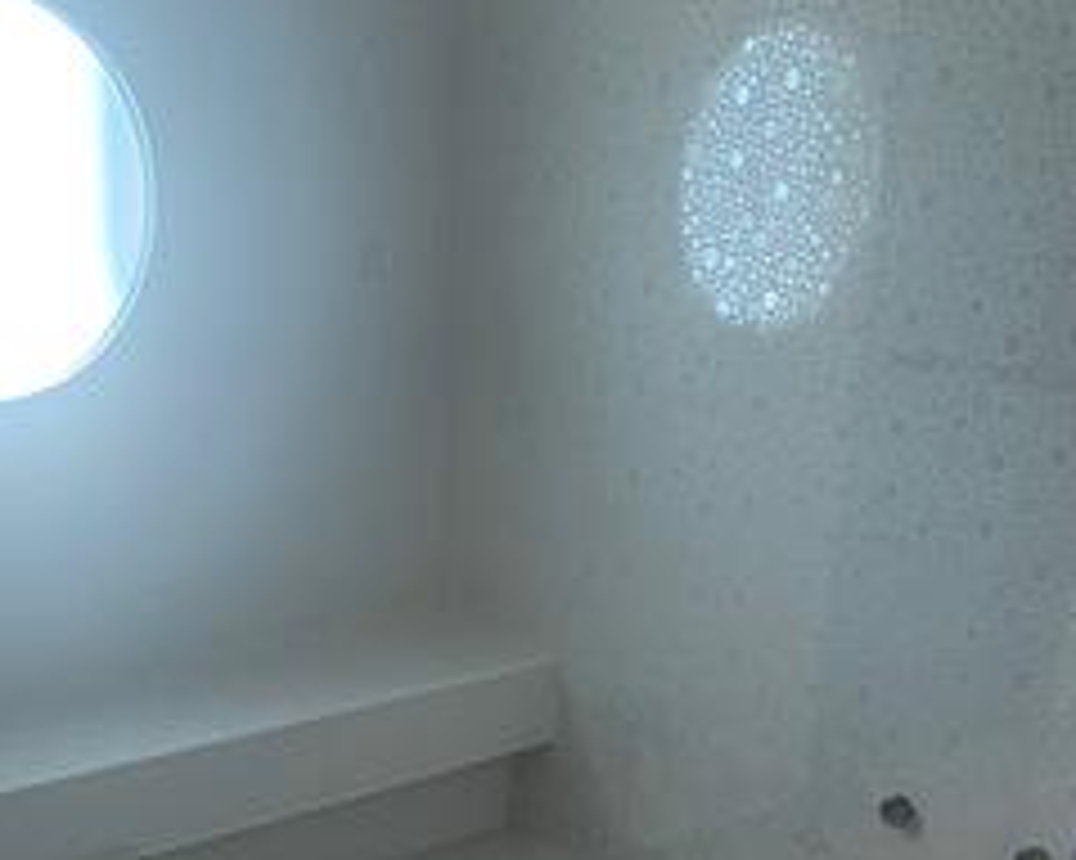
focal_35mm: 51
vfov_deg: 28.6
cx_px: 302
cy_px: 756
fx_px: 1623
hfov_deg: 36.0
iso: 64
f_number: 1.8
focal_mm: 4.25
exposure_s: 1/120
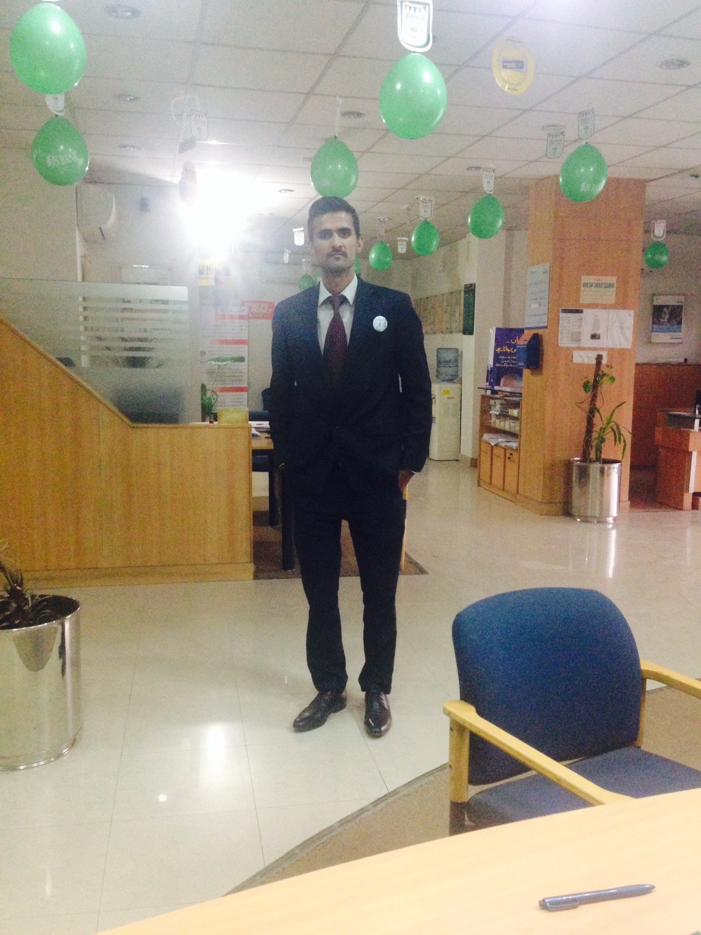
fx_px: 891
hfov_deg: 42.9
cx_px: 350
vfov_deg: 55.4
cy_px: 468
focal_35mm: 33
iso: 320
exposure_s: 1/20
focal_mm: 4.12
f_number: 2.4
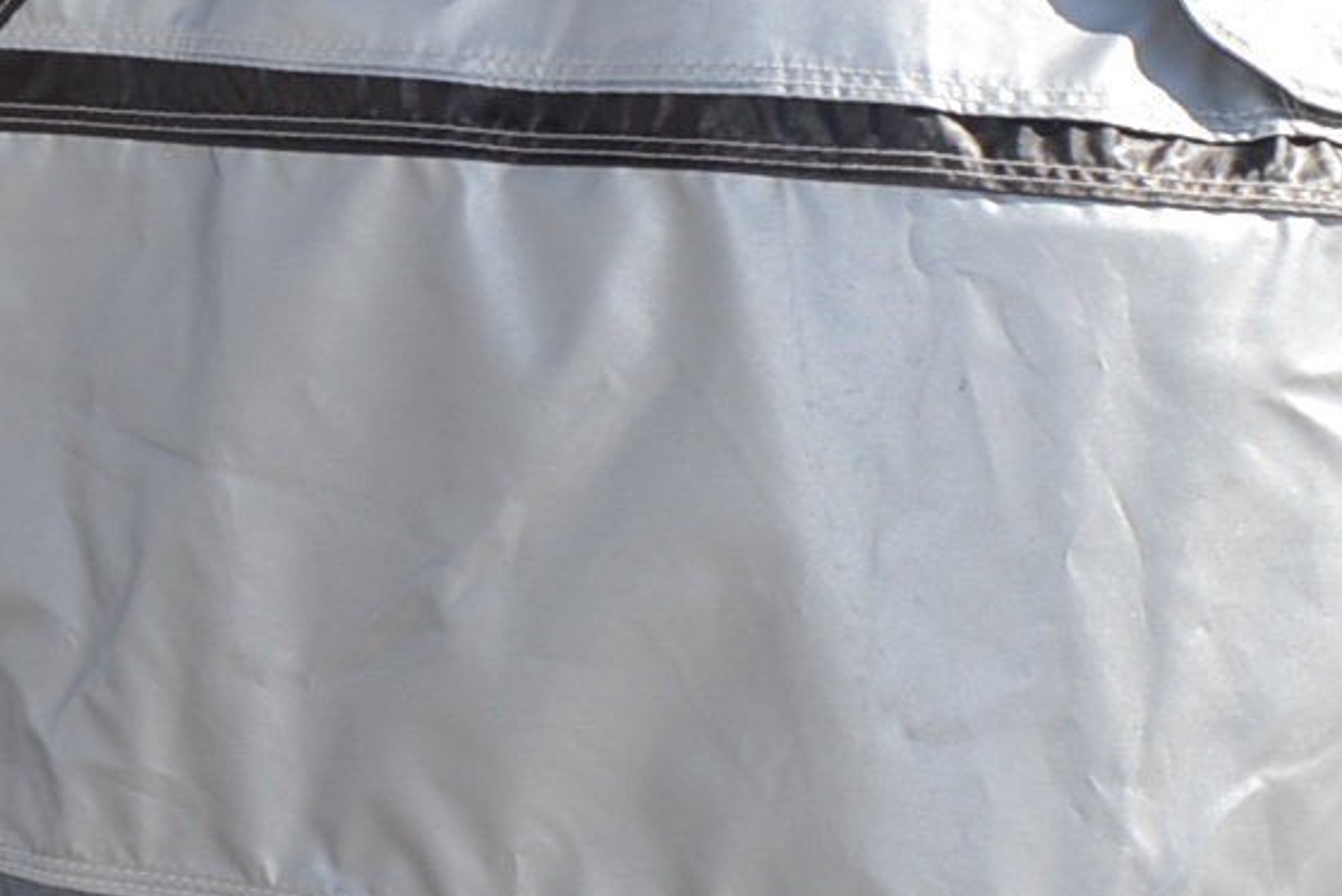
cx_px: -403
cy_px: 374
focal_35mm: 111
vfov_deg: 12.4
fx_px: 4140
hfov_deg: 17.3
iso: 100
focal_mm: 18
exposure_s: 1/200
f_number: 8
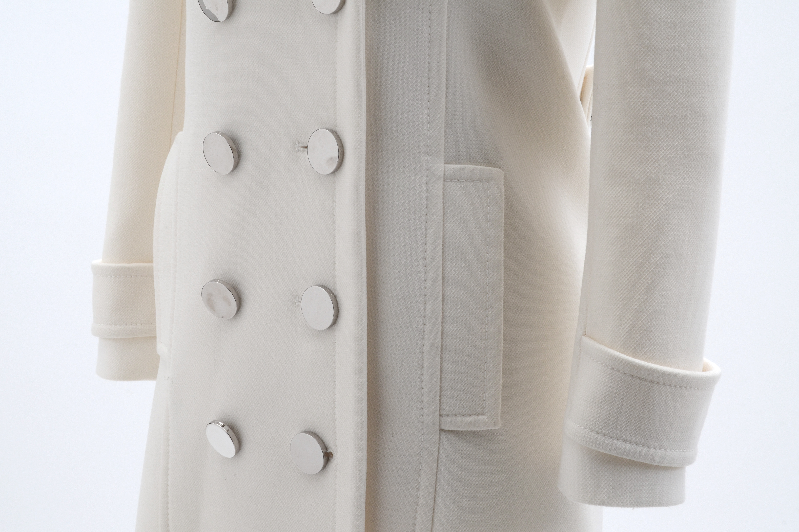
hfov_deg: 34.5
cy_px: 268
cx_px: 395
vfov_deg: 23.4
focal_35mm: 58
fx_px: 1287
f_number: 16
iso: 400
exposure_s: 1/125
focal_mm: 38
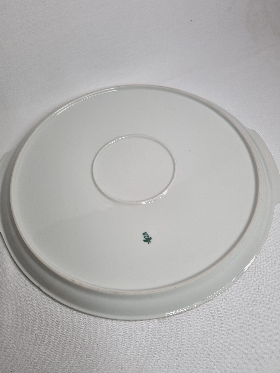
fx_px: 280
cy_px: 186
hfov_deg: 53.1
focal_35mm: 26
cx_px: 140
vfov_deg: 67.3
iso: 50
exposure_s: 1/262
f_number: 1.8
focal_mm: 5.4
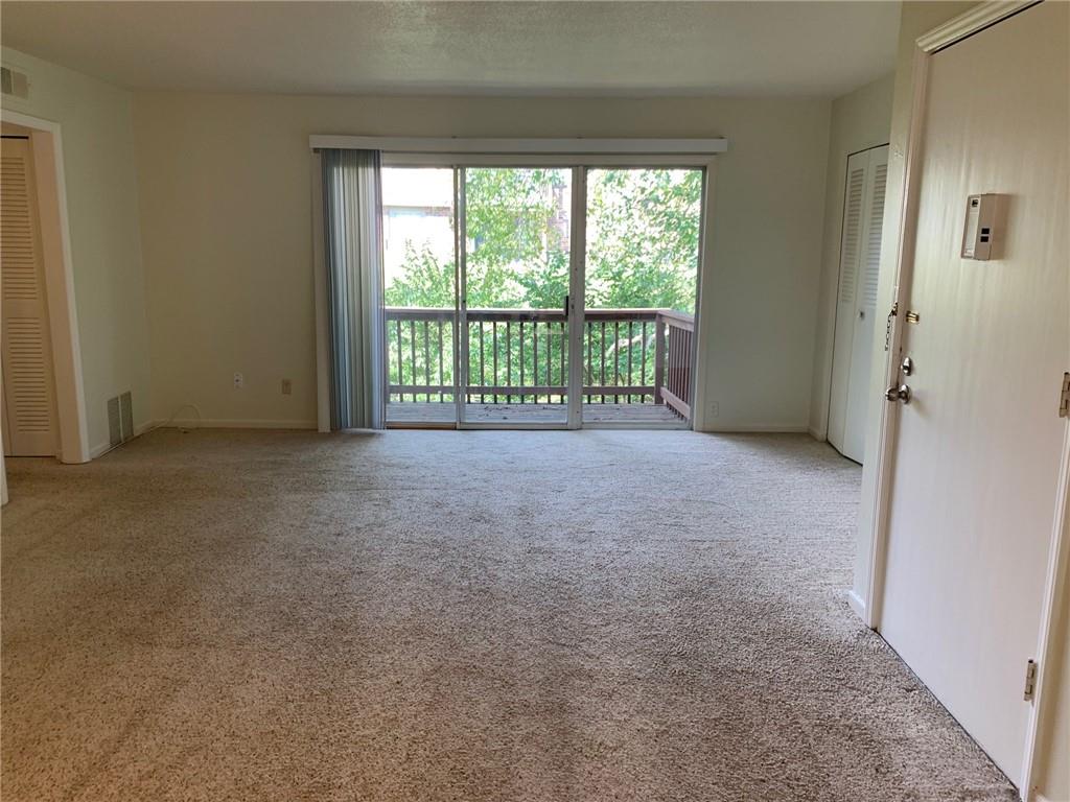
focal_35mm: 26
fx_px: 804
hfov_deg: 67.3
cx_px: 535
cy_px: 401
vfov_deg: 53.1
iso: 64
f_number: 1.8
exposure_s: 1/120
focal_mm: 4.25
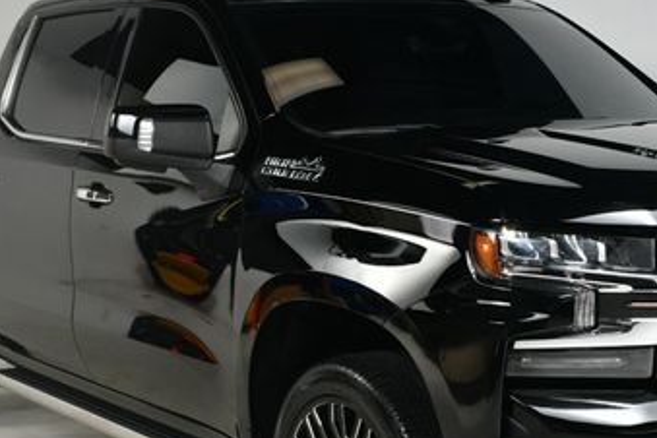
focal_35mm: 85
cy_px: 320
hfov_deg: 23.8
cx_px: 446
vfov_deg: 16.0
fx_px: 1551
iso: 100
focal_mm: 30
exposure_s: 1/160
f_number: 11
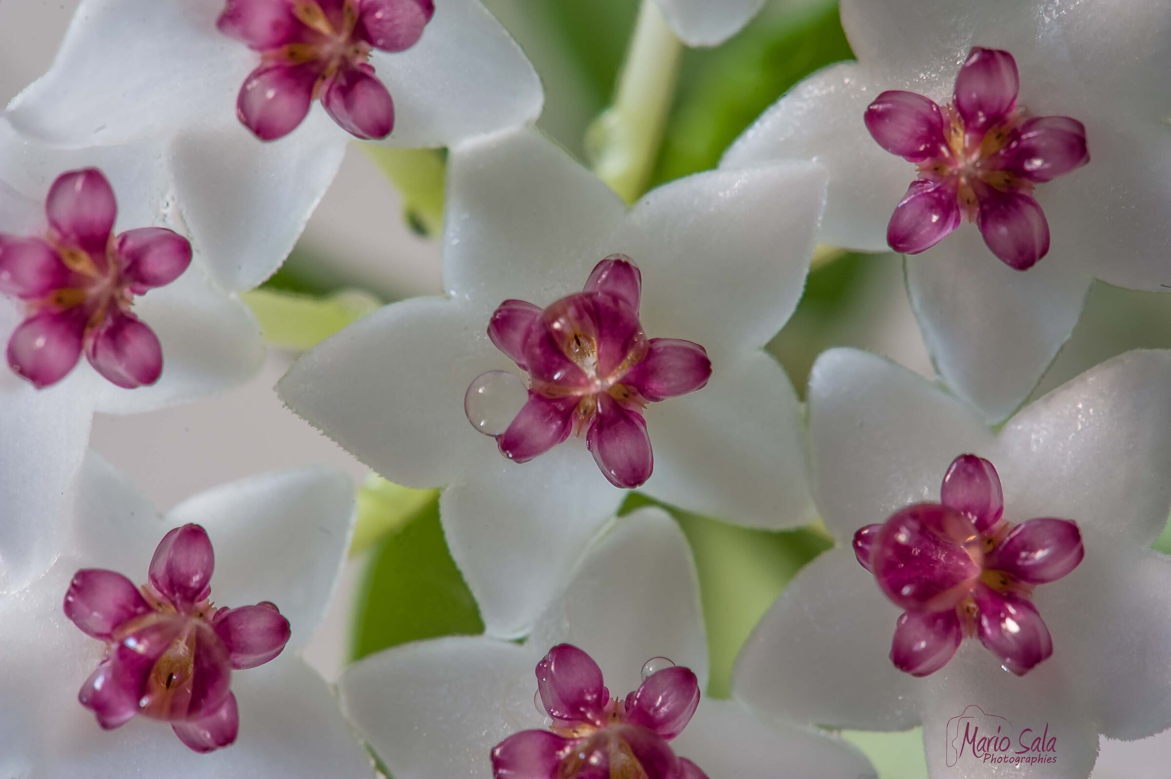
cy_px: 390
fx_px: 3413
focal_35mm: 105
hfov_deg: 19.5
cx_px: 586
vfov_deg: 13.0
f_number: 20
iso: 250
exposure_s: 1/2
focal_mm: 105
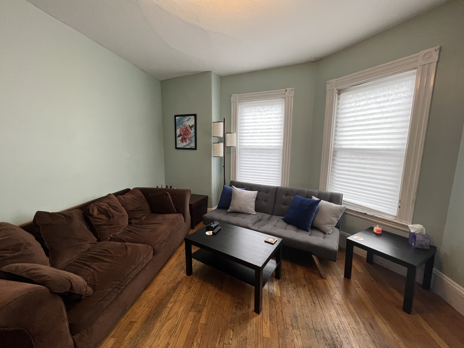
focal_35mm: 13
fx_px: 174
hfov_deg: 106.2
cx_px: 232
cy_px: 174
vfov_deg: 89.9
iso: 160
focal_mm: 1.57
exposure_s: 1/120
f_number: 1.8
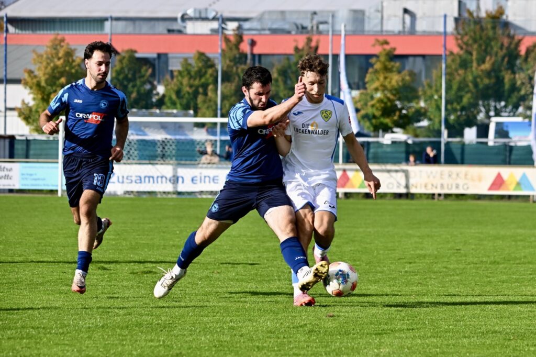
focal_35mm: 155
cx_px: 268
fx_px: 2307
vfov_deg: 8.8
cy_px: 178
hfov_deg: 13.3
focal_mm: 155
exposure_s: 1/1600
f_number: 6.3
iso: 450
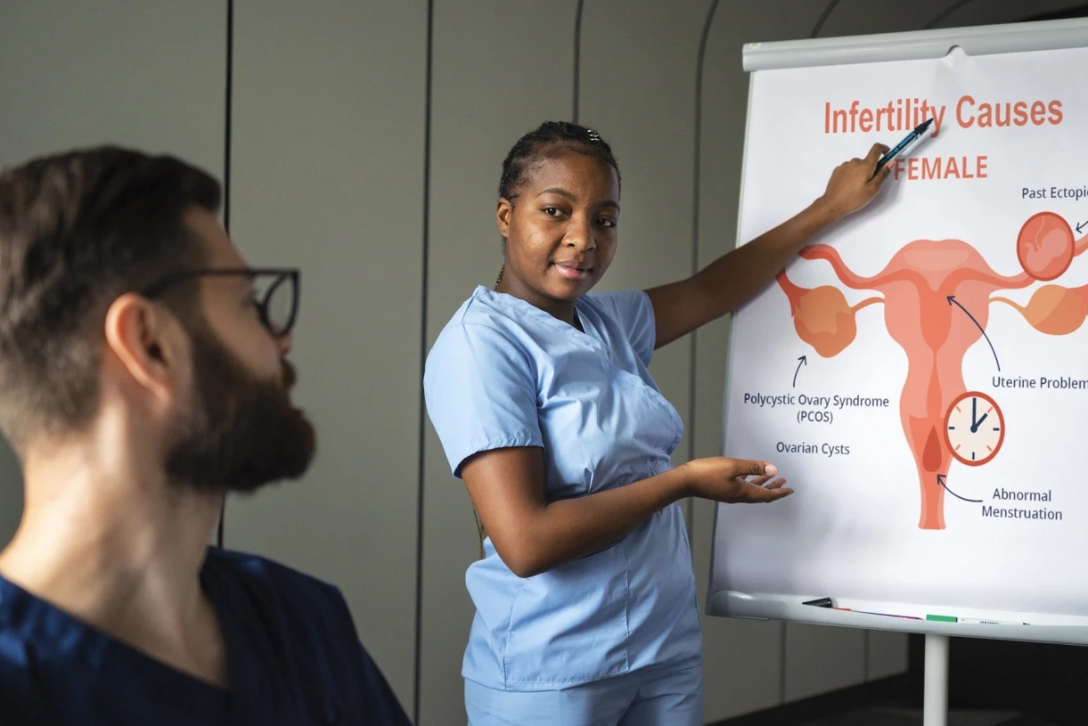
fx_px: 1300
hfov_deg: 45.4
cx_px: 551
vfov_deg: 31.2
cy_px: 418
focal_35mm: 43
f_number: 2
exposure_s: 1/80
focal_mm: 35
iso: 1250
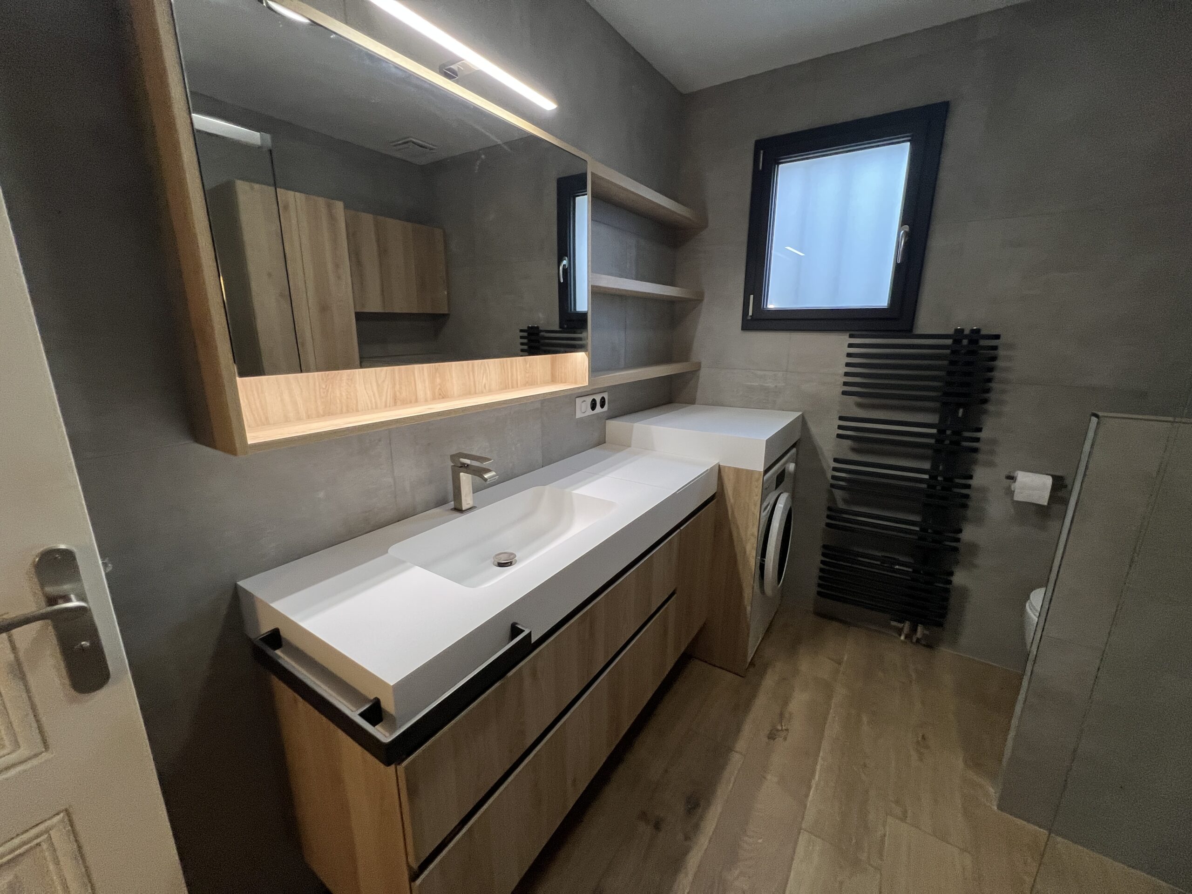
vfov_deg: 89.9
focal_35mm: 13
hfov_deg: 106.2
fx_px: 448
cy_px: 447
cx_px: 596
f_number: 1.8
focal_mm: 1.57
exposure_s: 1/100
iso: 200
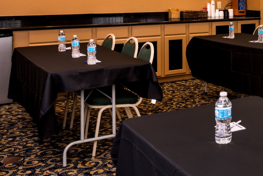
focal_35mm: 60
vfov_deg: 22.4
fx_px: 438
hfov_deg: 30.2
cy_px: 132
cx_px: 285
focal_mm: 24
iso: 400
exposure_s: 1/13
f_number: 11
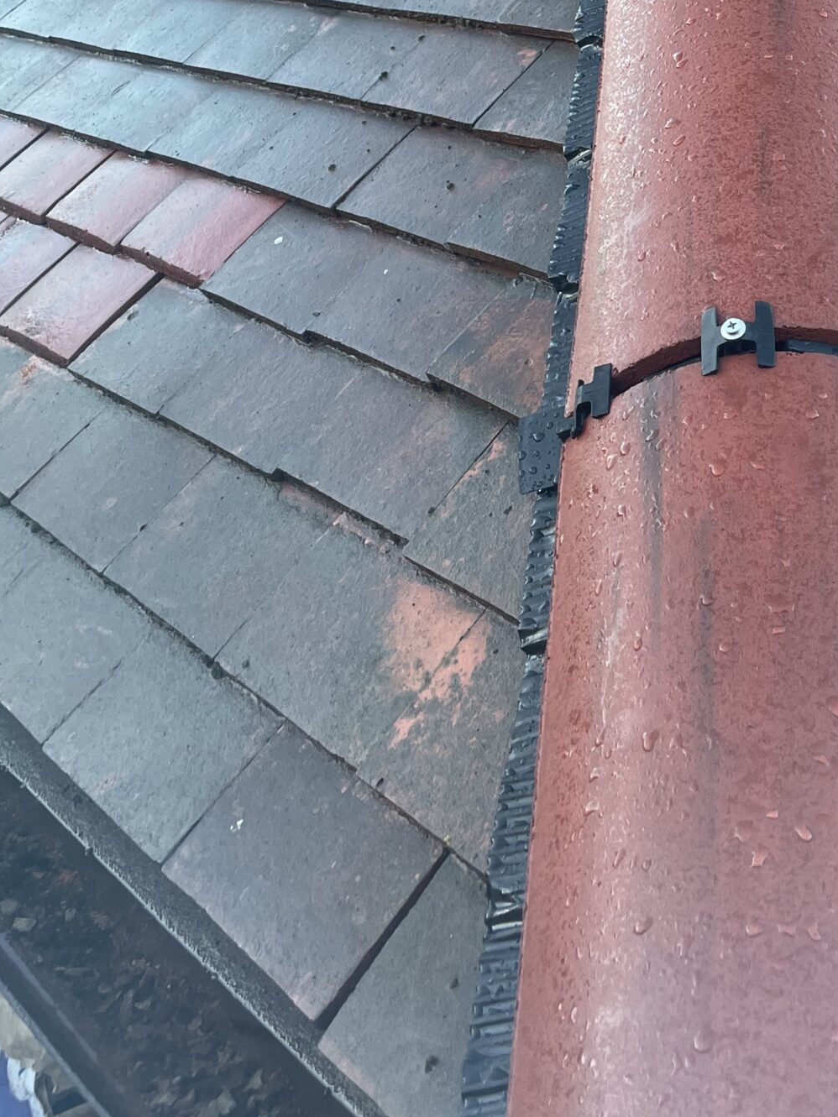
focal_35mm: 50
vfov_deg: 35.6
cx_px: 752
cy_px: 87
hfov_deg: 28.0
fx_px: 1614
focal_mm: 4.2
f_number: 1.6
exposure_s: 1/121
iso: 50
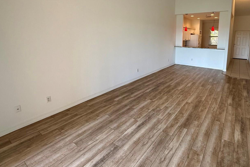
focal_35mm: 19
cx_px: 161
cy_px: 56
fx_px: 132
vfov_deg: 62.9
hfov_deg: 84.7
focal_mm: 2.22
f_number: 2.2
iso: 200
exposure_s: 1/120
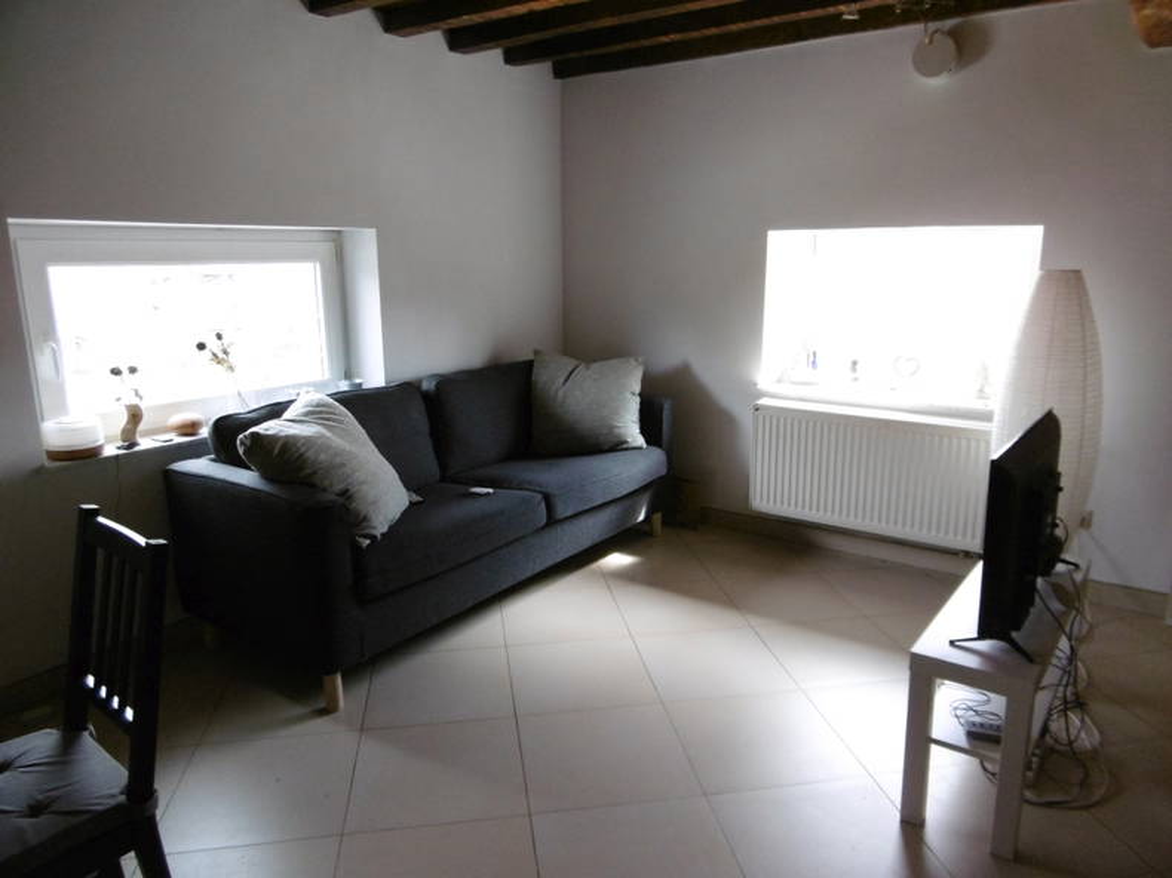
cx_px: 586
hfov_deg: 71.6
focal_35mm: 24
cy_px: 439
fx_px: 812
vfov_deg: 56.8
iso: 200
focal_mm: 4.3
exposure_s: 1/60
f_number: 3.1
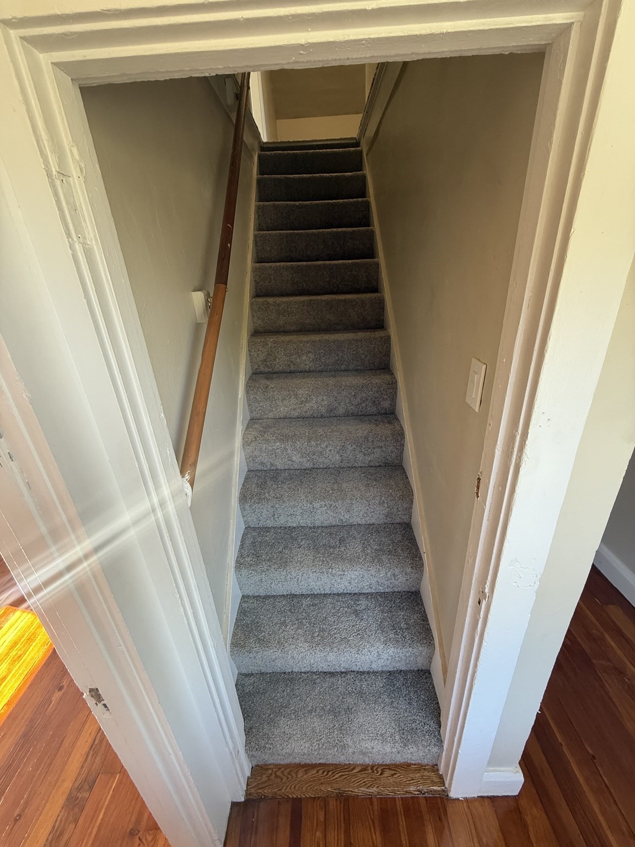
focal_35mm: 14
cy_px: 424
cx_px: 318
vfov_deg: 102.1
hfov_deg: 85.7
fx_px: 342
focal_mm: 2.22
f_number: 2.2
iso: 250
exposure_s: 1/99
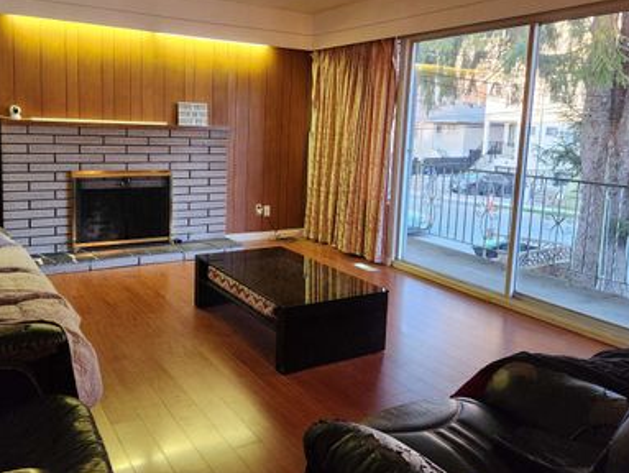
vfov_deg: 46.6
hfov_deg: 59.6
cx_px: 266
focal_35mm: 30
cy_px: 193
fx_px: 546
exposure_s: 1/120
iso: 800
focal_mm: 5.4
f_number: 1.8
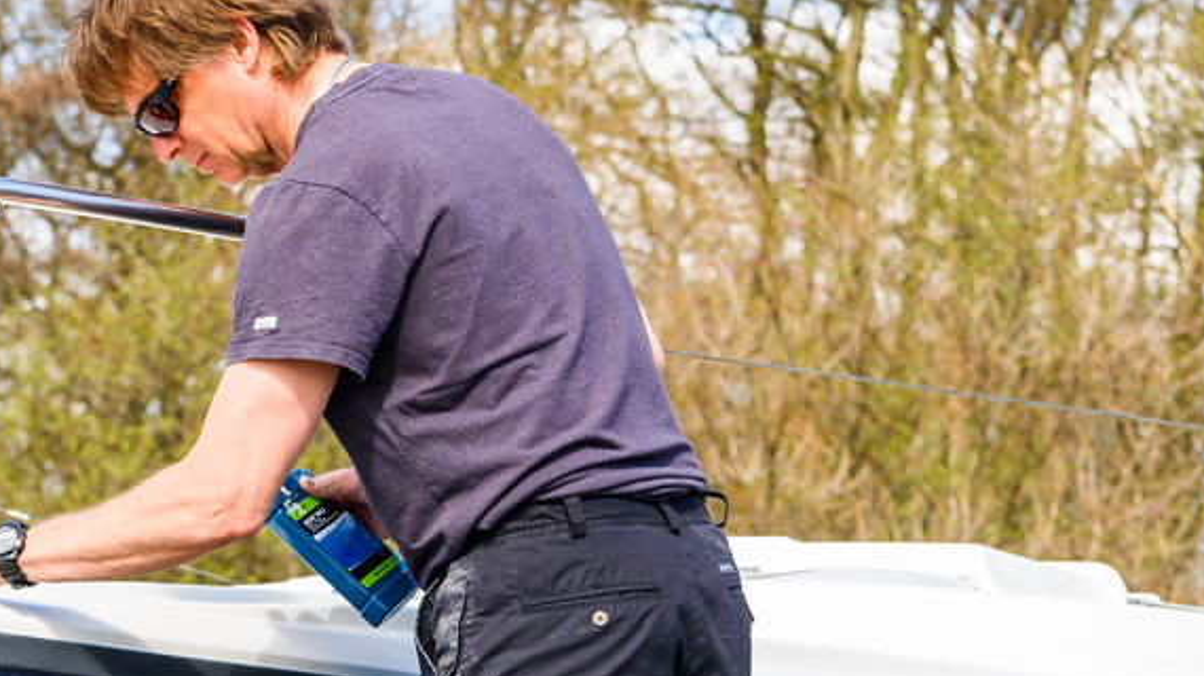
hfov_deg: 12.4
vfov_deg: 7.0
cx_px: 118
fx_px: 5520
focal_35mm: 173
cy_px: 728
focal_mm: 75
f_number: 8
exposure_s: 1/160
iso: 100
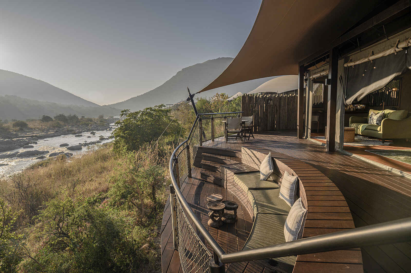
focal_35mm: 20
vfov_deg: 61.9
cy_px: 136
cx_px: 206
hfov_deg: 84.0
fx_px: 228
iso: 100
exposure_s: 1/100
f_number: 5.6
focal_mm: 20
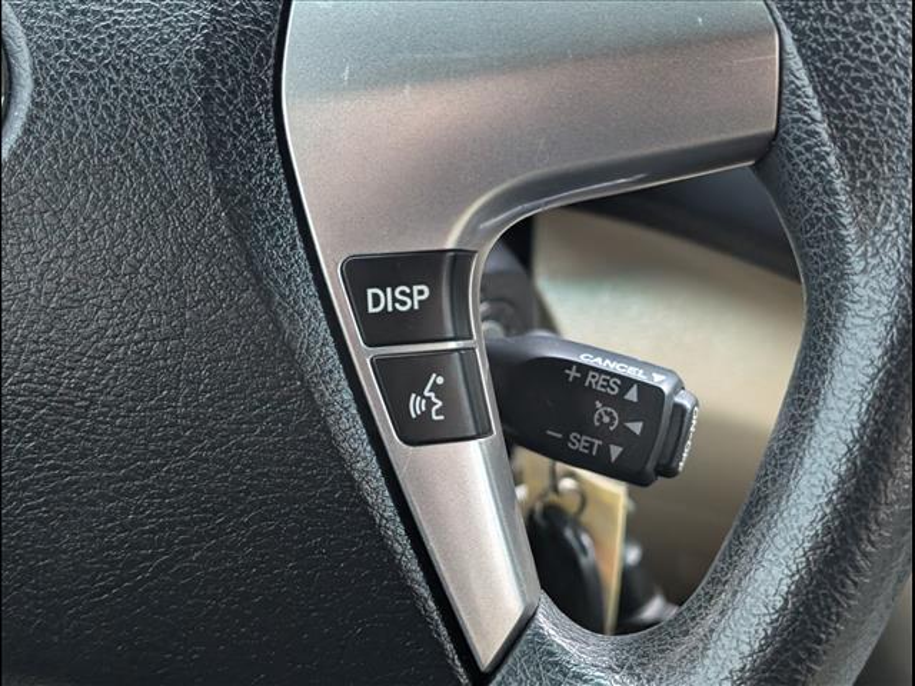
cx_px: 458
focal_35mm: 49
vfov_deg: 29.7
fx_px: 1295
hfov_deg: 38.9
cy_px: 343
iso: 1059
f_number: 1.68
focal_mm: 6.9
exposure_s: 1/256
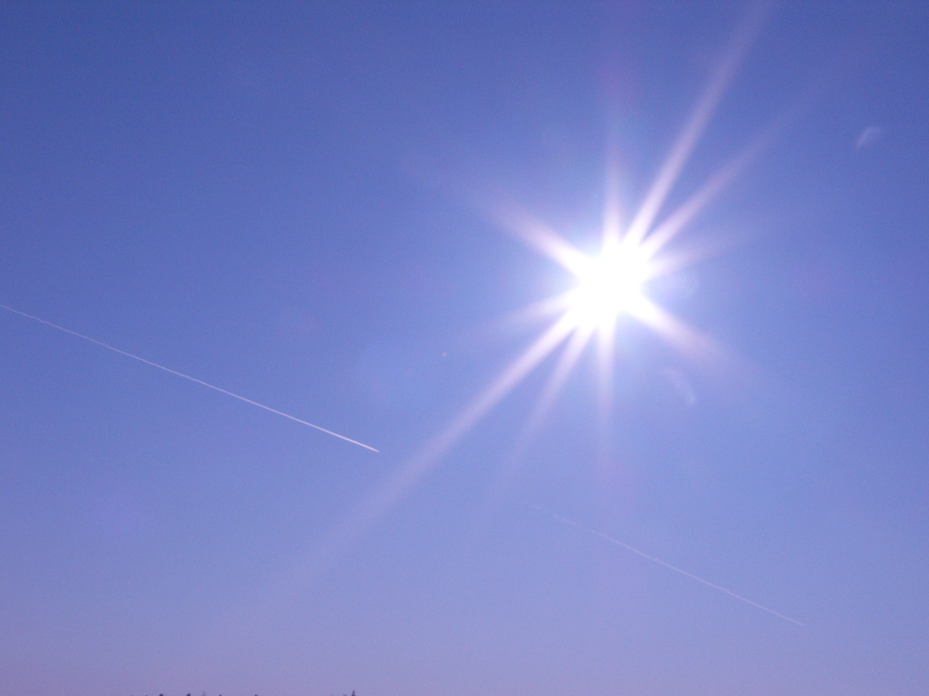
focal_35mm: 65
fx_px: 1744
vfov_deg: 22.6
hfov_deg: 29.8
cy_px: 348
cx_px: 464
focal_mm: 8.5
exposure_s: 1/2000
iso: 50
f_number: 8
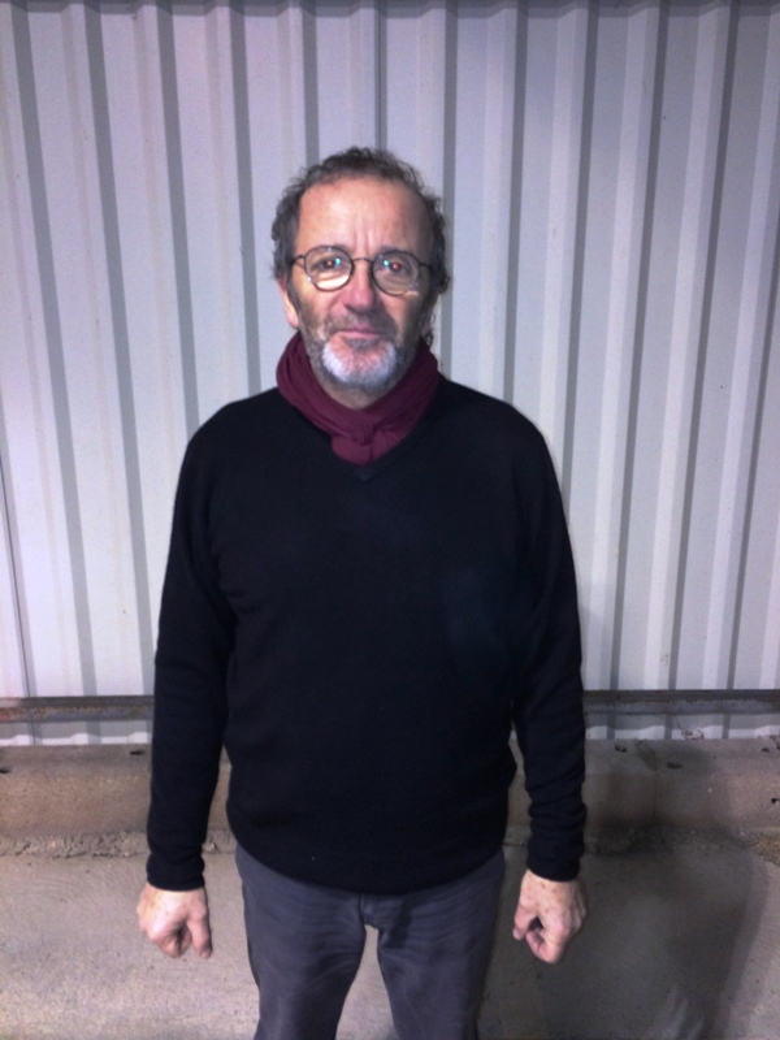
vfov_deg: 61.7
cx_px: 390
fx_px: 871
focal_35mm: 29
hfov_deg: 48.2
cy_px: 520
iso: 100
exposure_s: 1/33
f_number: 2.2
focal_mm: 4.15
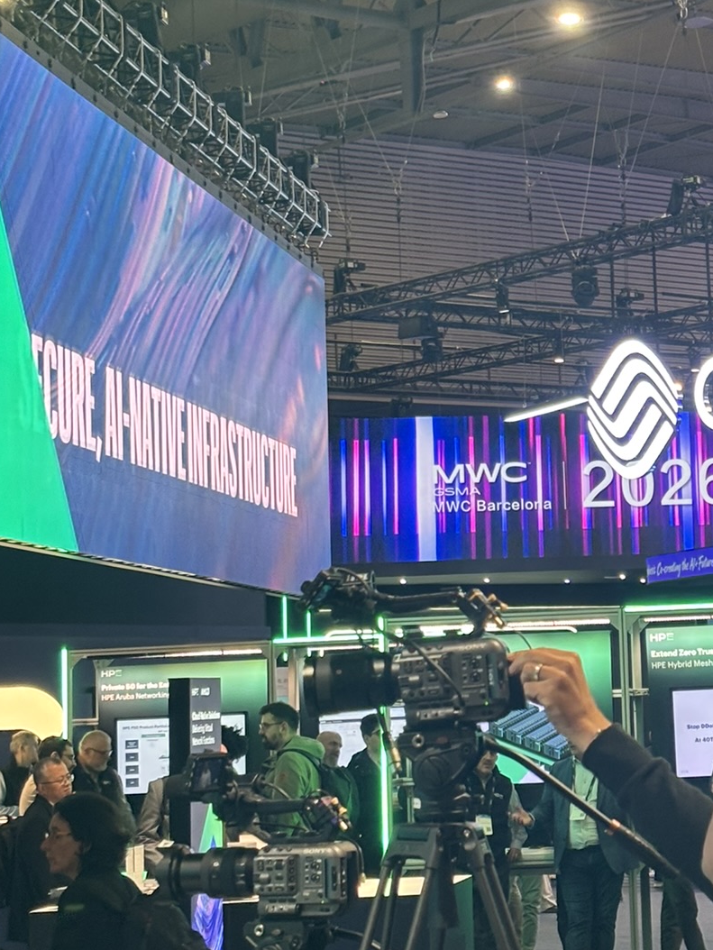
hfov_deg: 14.5
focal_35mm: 101
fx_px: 2773
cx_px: 653
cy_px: 345
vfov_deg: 19.4
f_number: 1.6
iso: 100
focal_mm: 5.96
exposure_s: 1/60
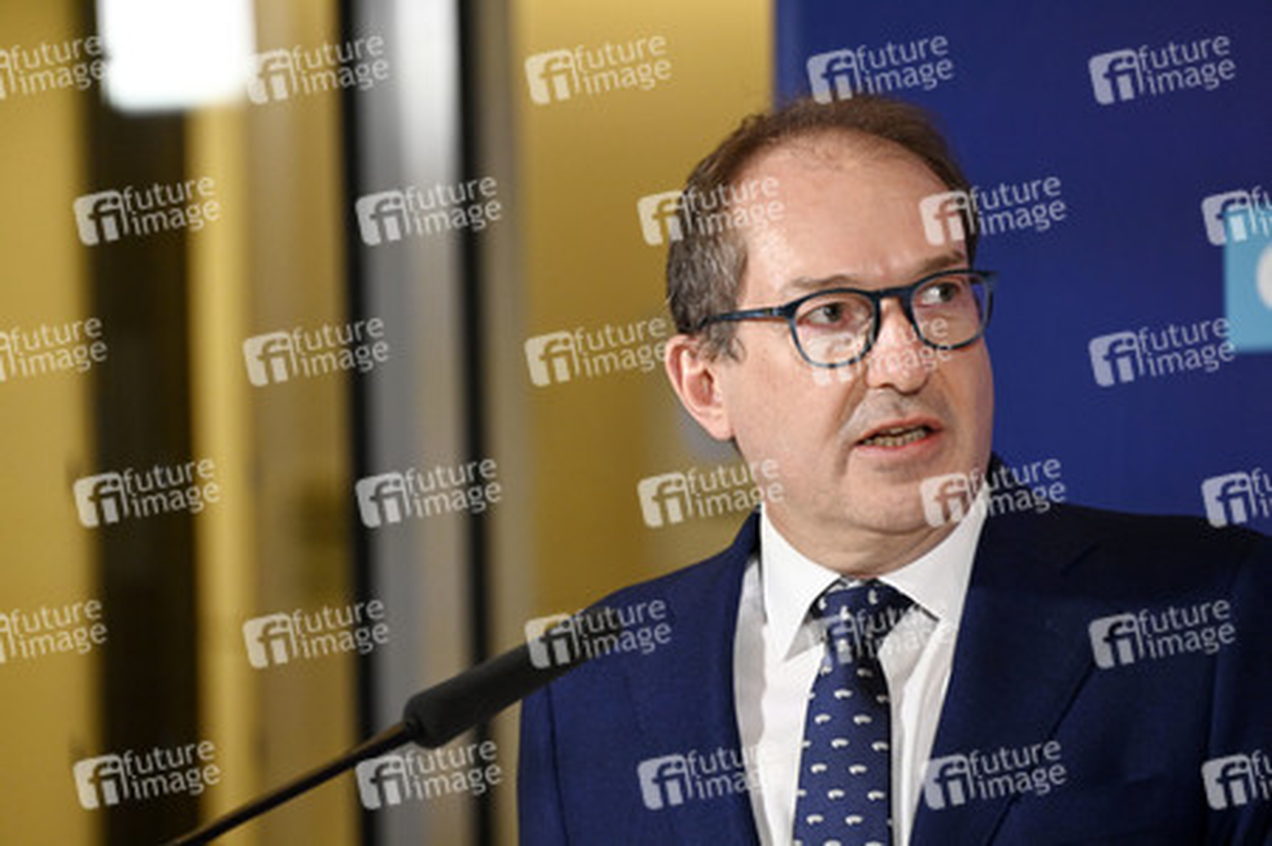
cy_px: 423
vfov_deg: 4.6
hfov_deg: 6.9
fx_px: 10592
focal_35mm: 300
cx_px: 636
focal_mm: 300
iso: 4500
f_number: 5.6
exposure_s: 1/250
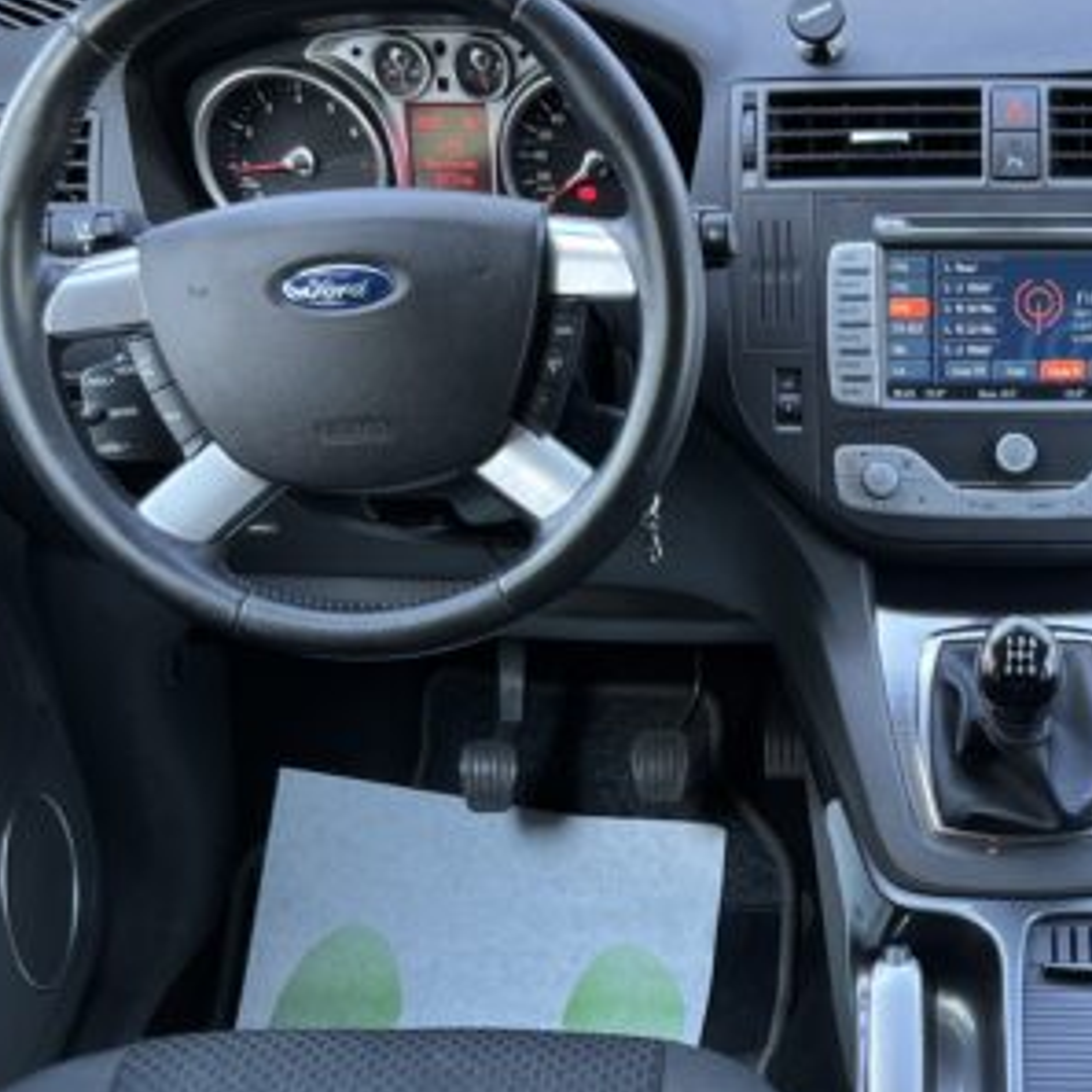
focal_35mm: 62
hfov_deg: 26.7
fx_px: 2213
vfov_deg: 27.2
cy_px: 882
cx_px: 1007
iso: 50
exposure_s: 1/121
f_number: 1.5
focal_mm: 5.7
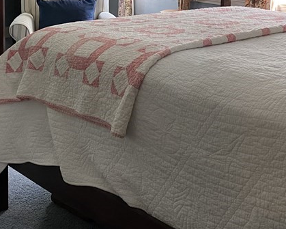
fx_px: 525
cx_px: 165
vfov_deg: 23.4
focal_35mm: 62
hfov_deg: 30.4
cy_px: -10
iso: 250
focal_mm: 4.25
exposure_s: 1/60
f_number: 1.8
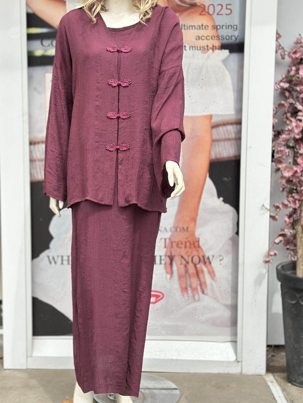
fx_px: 758
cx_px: 105
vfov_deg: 29.8
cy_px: 174
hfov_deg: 22.5
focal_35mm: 65
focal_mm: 6.86
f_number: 1.78
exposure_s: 1/2028
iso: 80
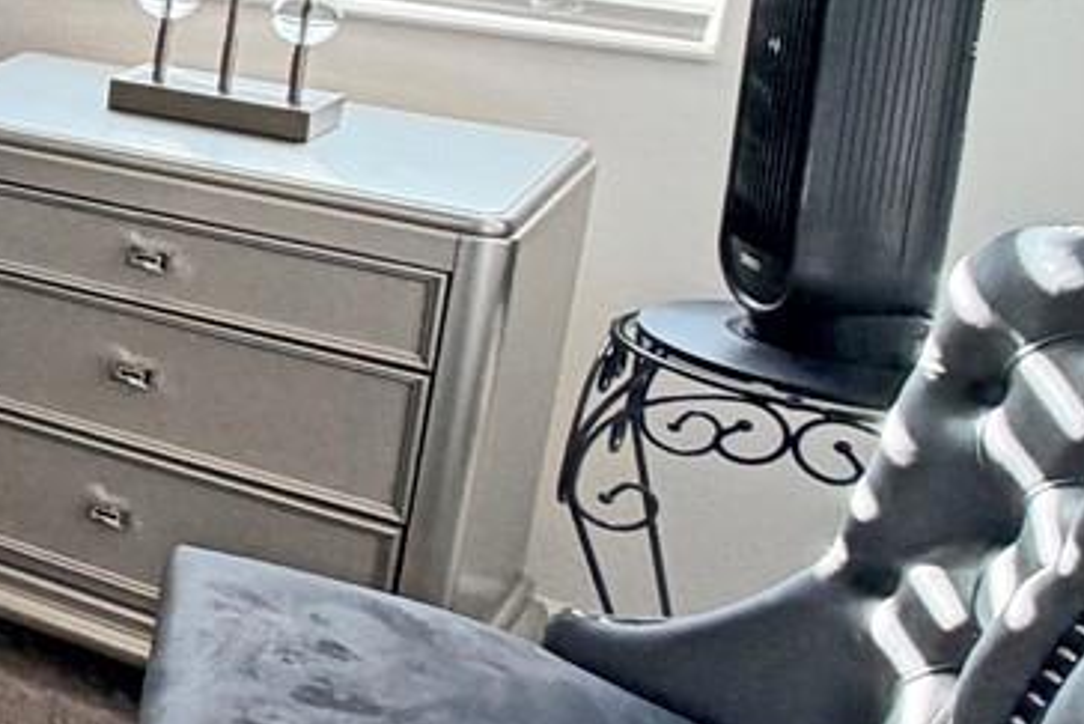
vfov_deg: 20.5
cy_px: -30
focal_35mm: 64
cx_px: -1215
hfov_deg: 17.8
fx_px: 1928
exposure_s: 1/121
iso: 160
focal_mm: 2.22
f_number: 2.2
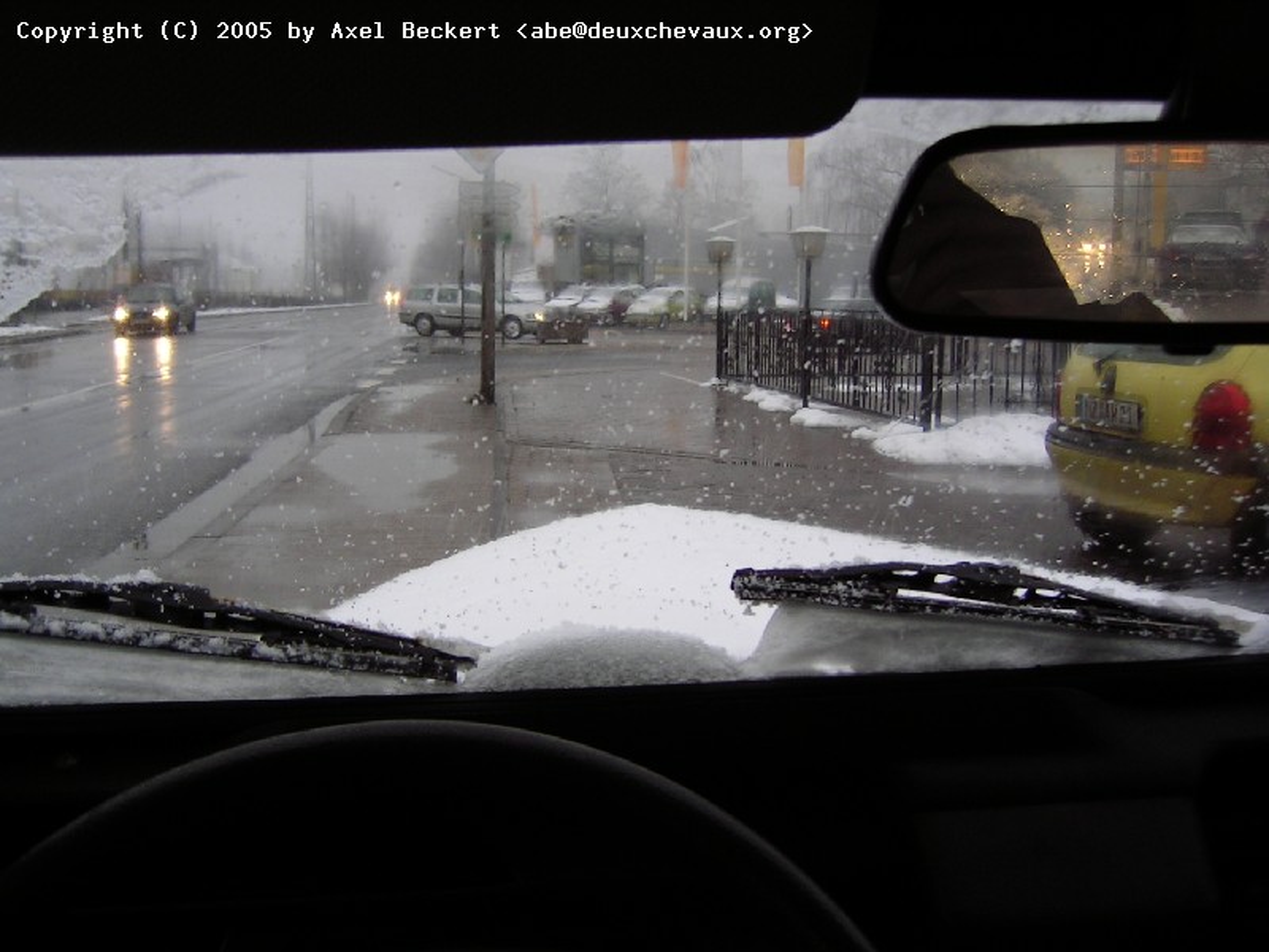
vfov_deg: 39.7
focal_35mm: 36
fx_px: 1320
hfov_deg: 51.4
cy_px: 476
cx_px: 634
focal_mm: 5.6
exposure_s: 1/50.9
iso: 61
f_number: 2.8
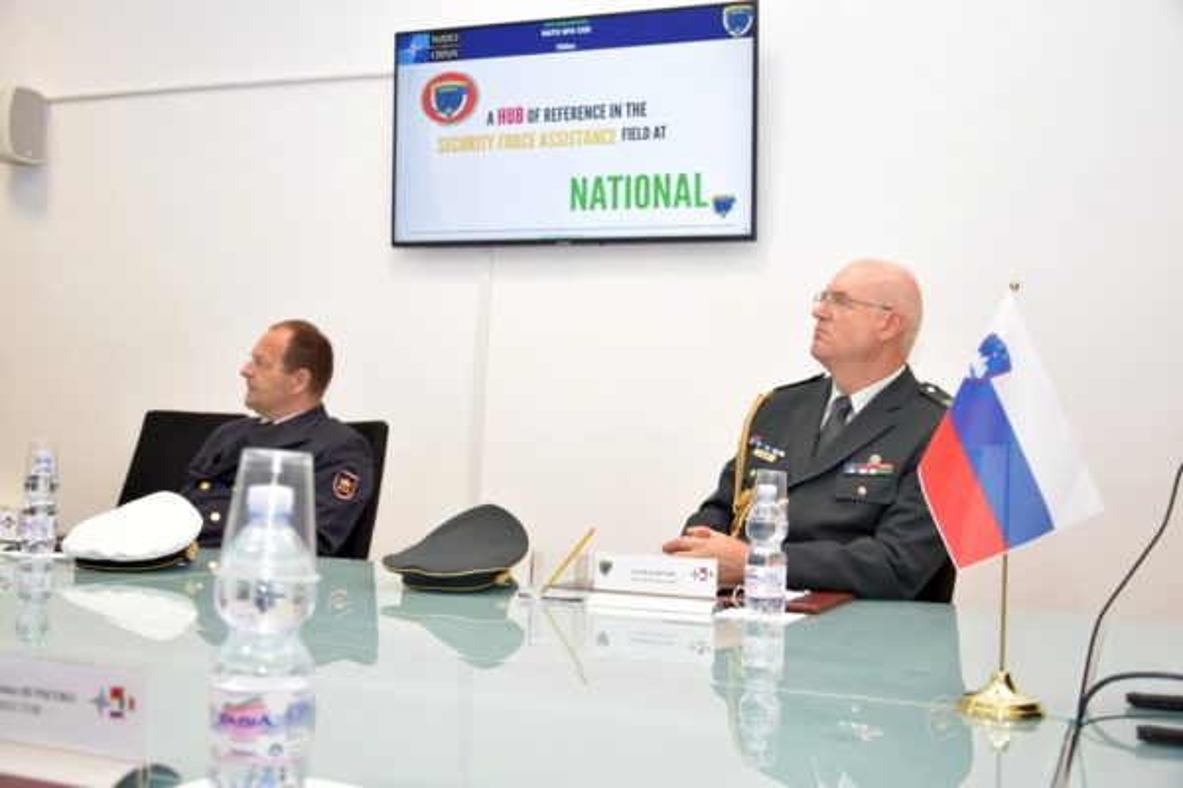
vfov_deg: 34.2
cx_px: 592
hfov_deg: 49.6
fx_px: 1281
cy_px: 394
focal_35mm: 39
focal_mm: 26
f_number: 4
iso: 1600
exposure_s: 1/125
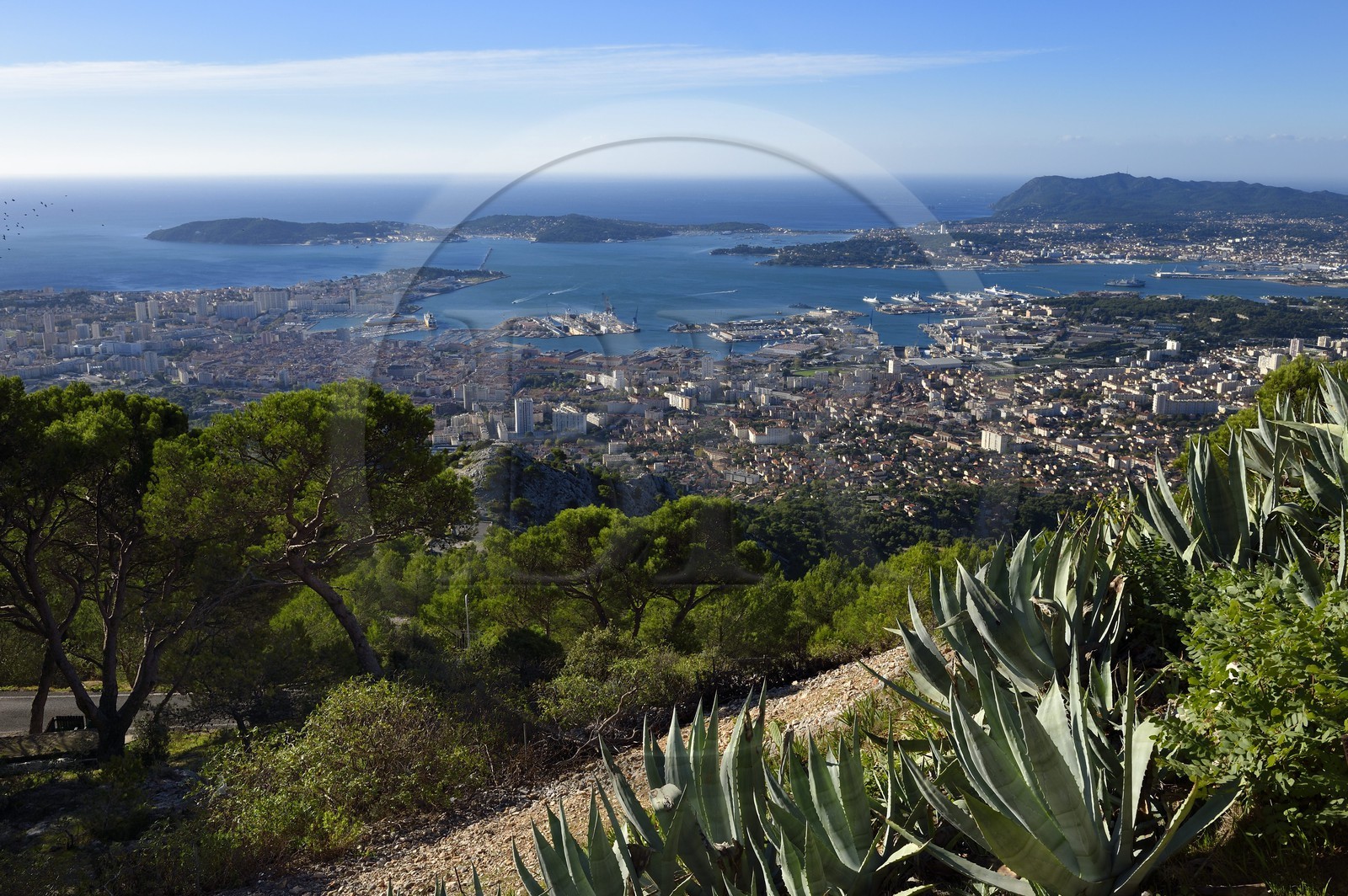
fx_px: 1197
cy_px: 448
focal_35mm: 32
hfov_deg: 58.8
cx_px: 674
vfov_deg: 41.0
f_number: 13
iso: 200
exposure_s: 1/250
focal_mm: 32
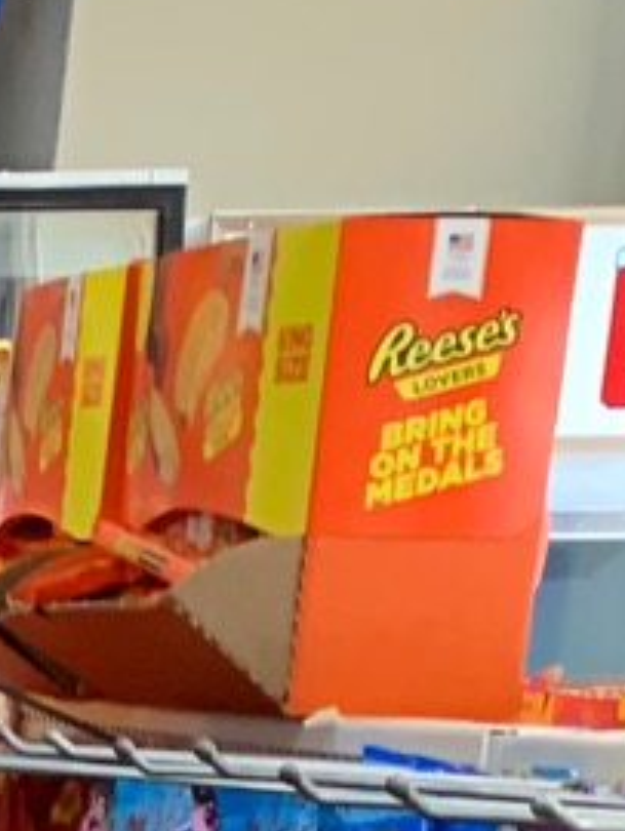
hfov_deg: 6.8
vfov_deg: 8.9
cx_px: -1373
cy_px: 2185
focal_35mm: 194
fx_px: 4663
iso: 100
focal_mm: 4.25
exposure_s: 1/60
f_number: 1.8
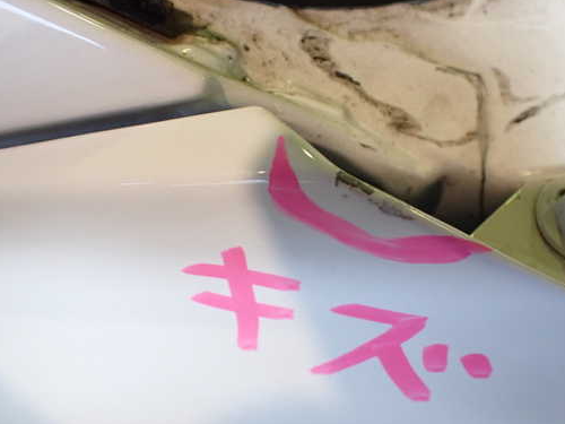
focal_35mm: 36
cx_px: 333
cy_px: 213
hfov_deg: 51.1
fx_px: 588
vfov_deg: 39.7
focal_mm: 5.4
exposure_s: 1/125
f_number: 2.3
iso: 400
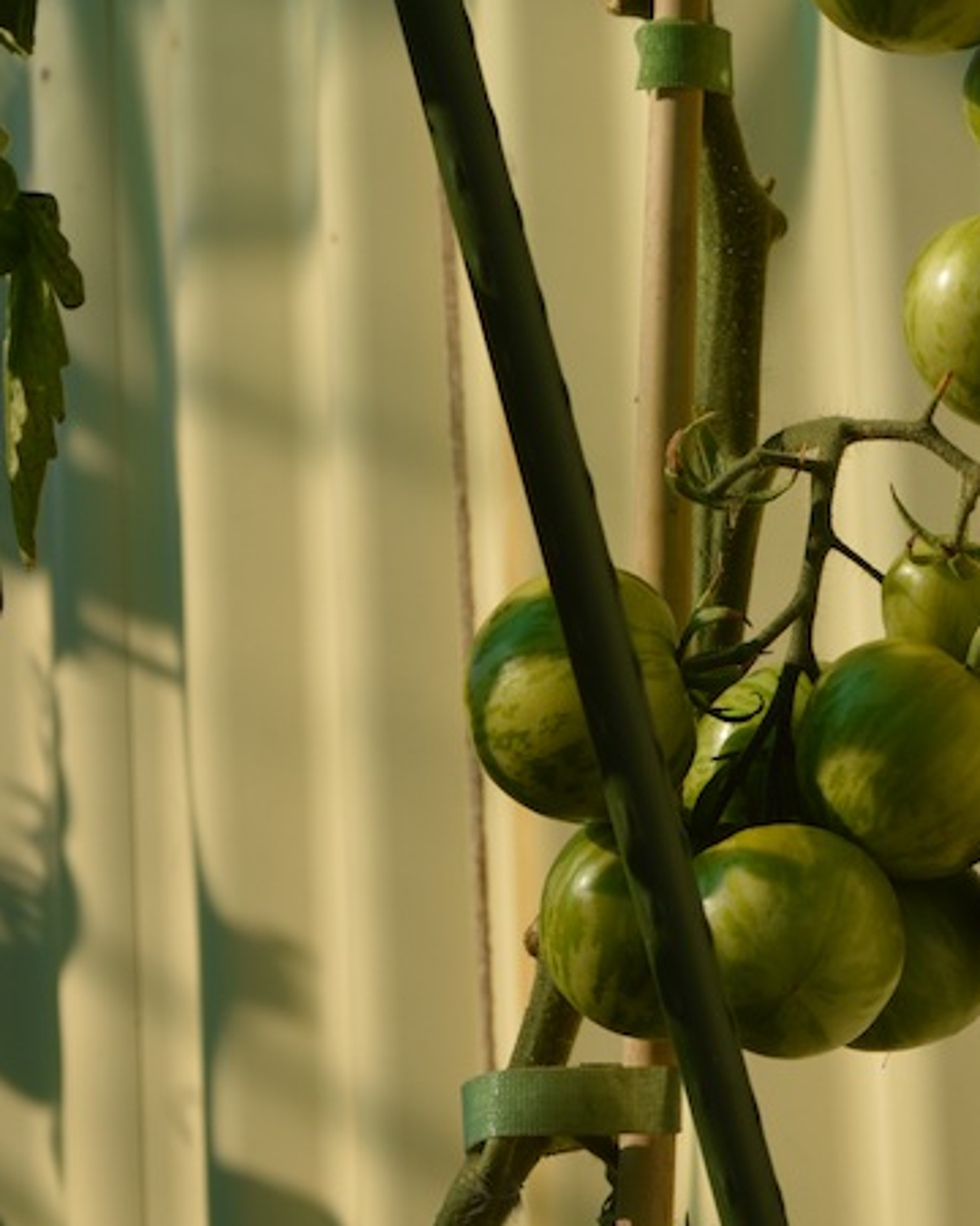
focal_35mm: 135
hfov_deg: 11.3
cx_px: 1024
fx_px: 4894
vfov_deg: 14.3
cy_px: 545
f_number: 9
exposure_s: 1/320
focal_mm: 48
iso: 100
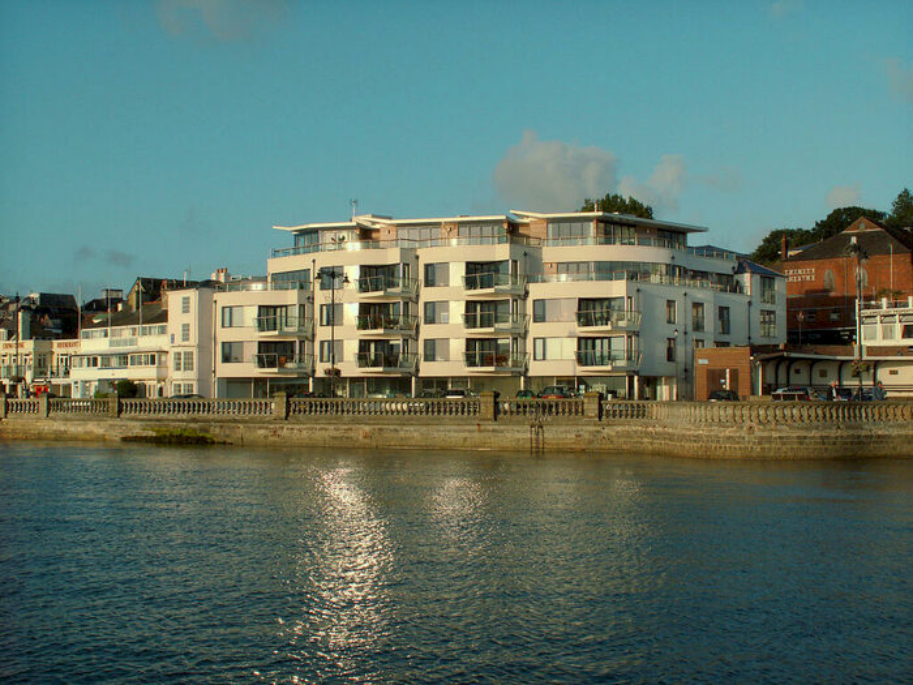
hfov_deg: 40.4
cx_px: 456
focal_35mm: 47
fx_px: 1240
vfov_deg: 30.9
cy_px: 342
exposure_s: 1/160
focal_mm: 7.81
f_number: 8
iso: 50
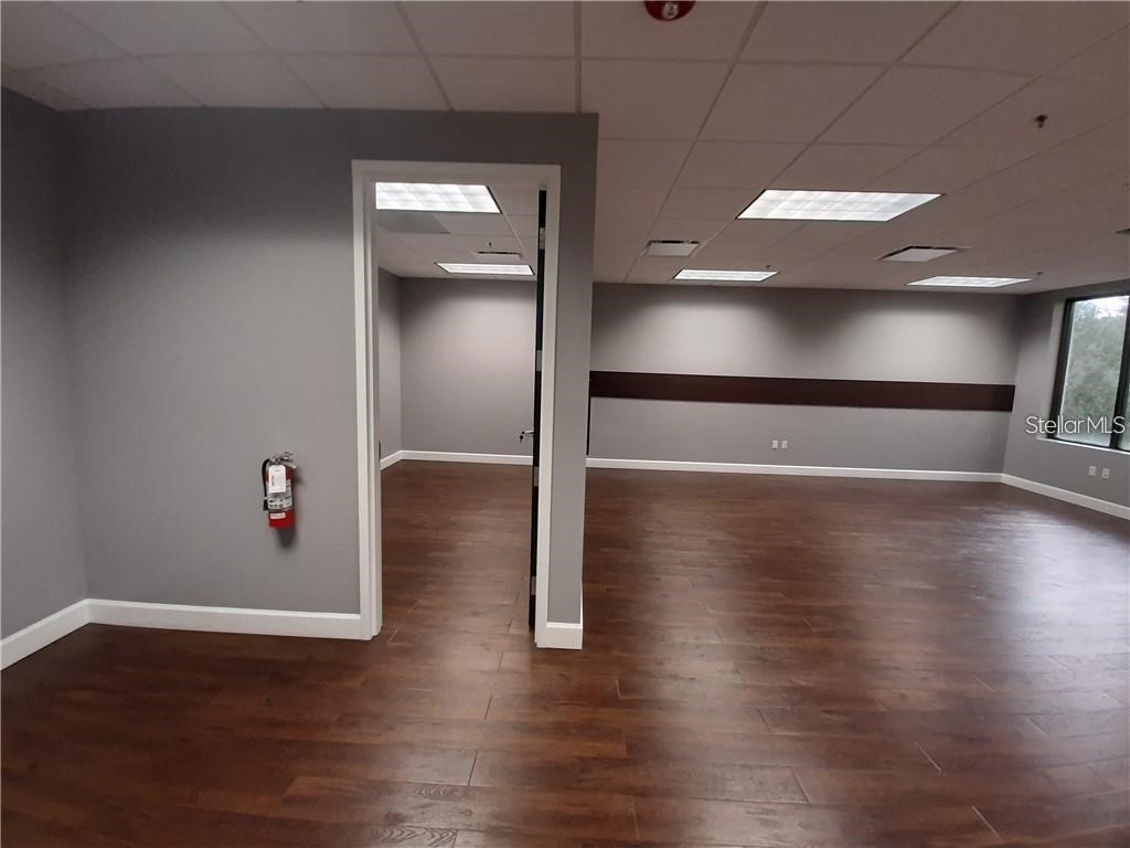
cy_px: 424
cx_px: 565
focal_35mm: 13
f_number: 2.2
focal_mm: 1.42
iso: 160
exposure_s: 1/40
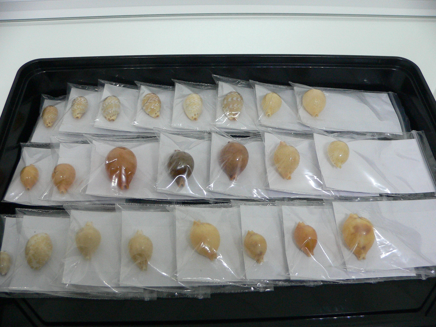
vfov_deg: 40.7
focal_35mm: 35
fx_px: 441
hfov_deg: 52.6
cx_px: 218
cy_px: 164
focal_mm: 4.6
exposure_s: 1/60
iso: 200
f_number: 2.8
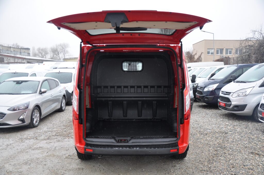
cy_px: 88
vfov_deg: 39.9
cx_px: 132
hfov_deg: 57.3
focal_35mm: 33
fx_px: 242
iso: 500
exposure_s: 1/80
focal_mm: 22
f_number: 4.5
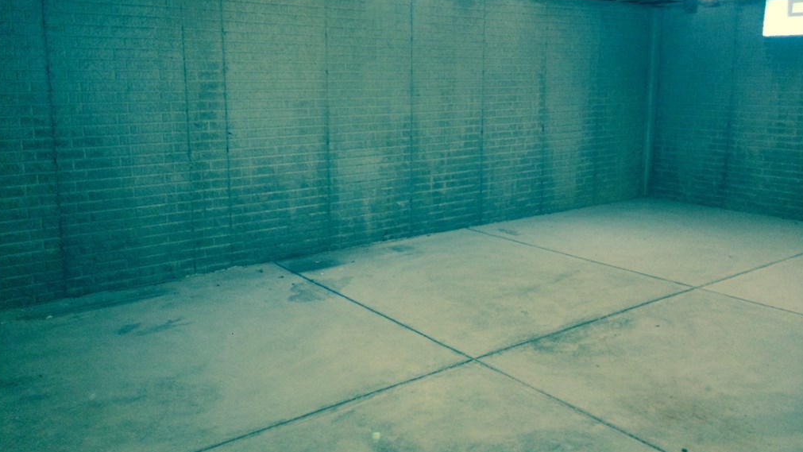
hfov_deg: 61.0
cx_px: 400
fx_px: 681
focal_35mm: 32
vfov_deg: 36.6
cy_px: 184
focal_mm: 4.15
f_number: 2.2
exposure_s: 1/15
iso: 320
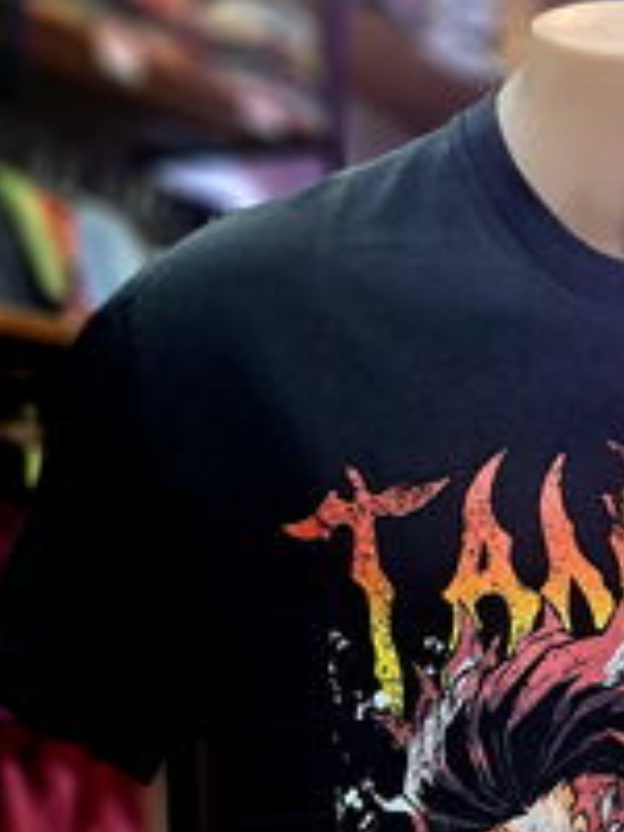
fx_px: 1538
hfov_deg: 21.8
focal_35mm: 64
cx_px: 674
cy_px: 930
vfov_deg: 27.5
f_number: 1.8
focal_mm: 5.23
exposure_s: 1/50
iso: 160
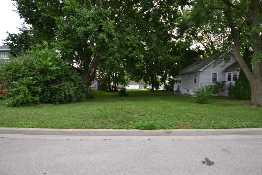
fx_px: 116
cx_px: 133
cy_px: 85
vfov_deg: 73.7
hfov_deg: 96.7
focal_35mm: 16
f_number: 4
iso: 400
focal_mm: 10
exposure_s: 1/500
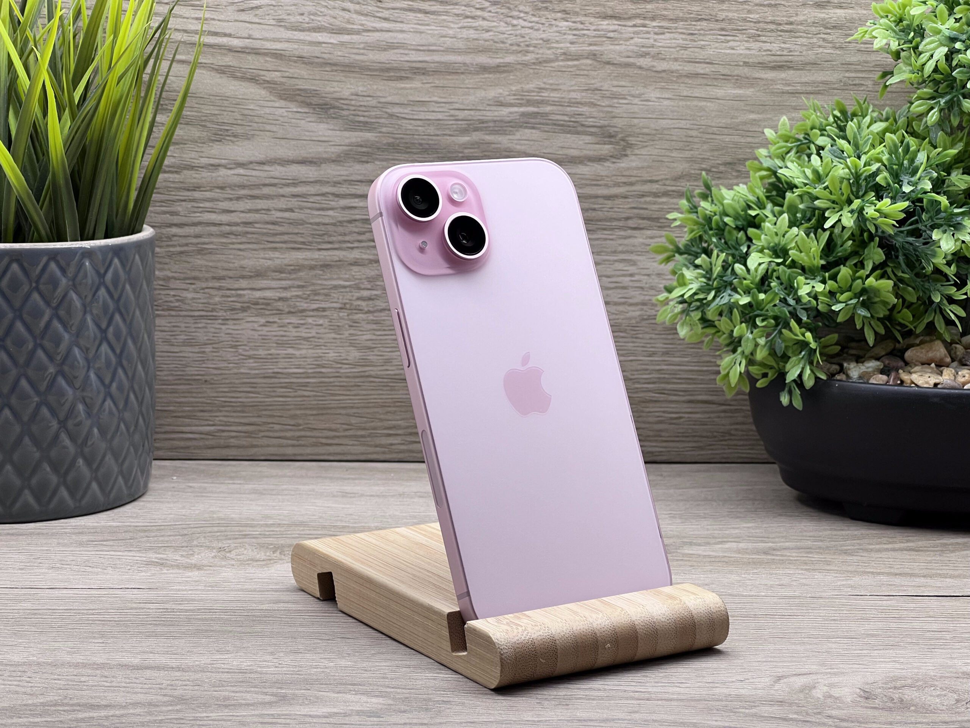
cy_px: 364
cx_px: 485
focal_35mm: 77
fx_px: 2158
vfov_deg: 19.1
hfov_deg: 25.3
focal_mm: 9
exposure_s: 1/100
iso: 64
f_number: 2.8
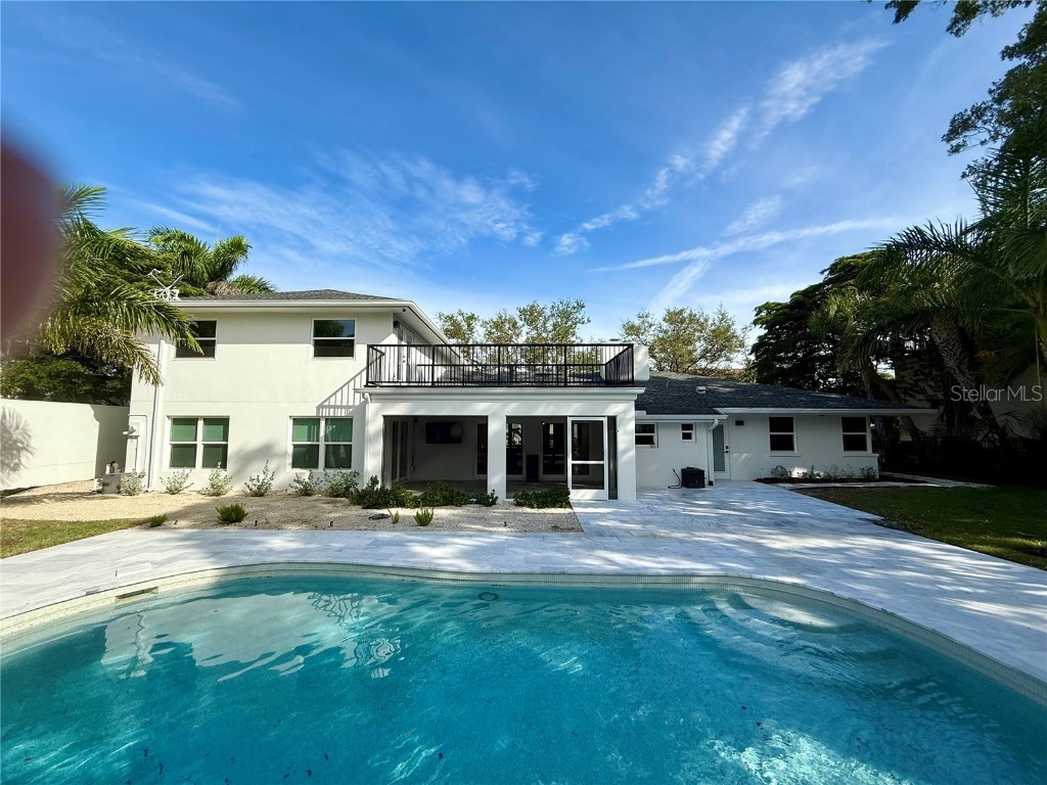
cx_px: 524
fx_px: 423
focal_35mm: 14
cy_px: 392
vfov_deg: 85.7
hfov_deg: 102.1
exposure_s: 1/1698
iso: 50
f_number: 2.2
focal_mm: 2.22
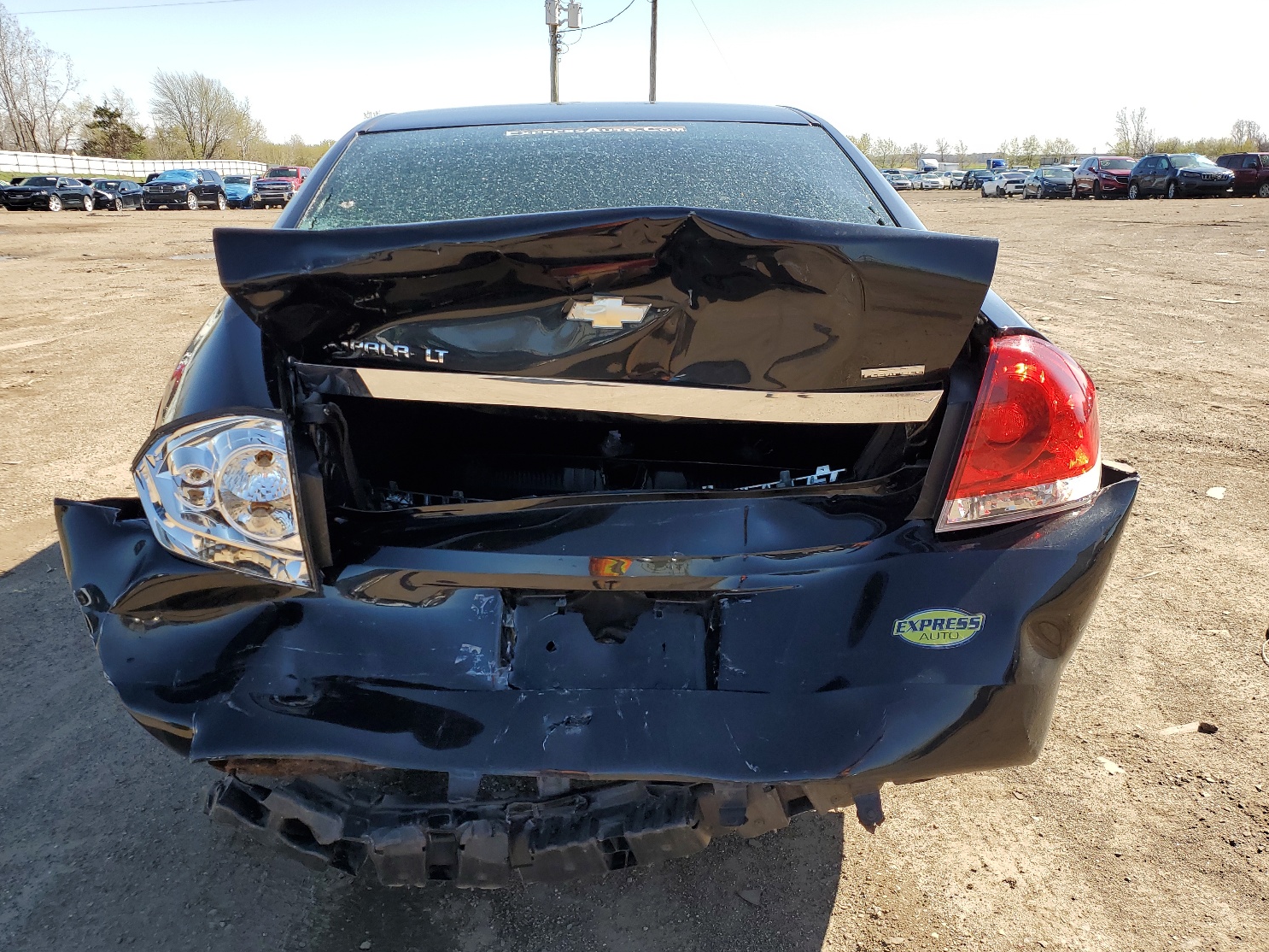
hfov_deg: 63.4
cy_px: 485
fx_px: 1026
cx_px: 614
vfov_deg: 49.7
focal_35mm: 28
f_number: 1.5
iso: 50
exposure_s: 1/1429
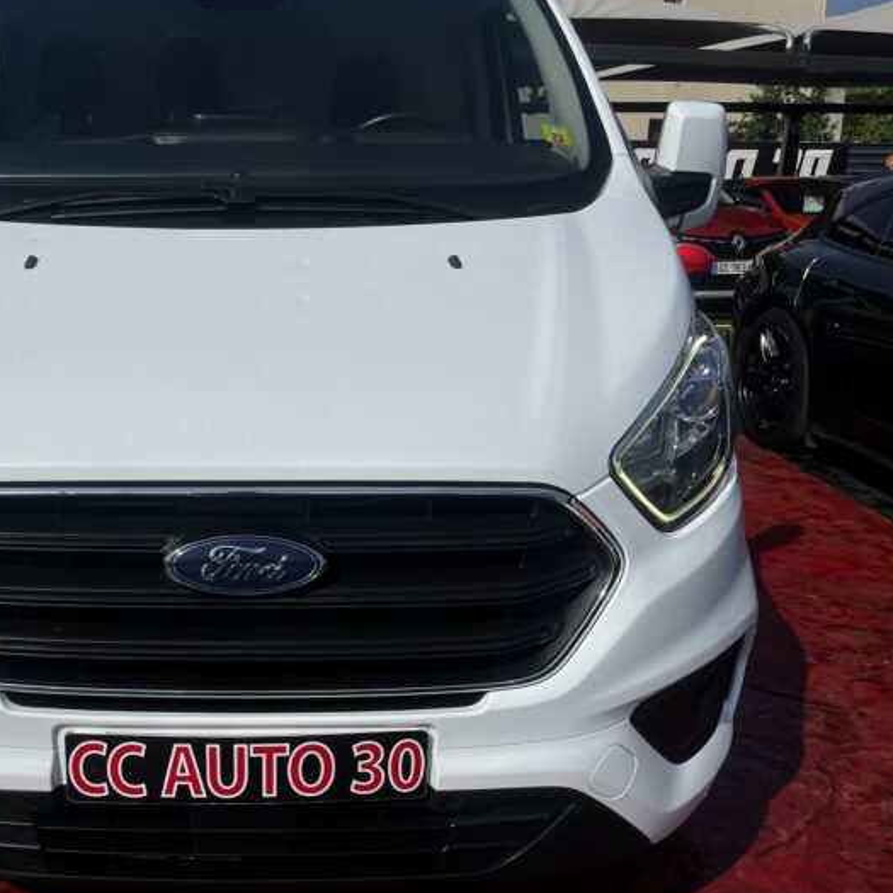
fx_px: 1022
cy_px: 439
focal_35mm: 35
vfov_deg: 47.2
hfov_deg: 45.6
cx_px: 228
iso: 50
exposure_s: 1/11905
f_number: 1.6
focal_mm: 5.1
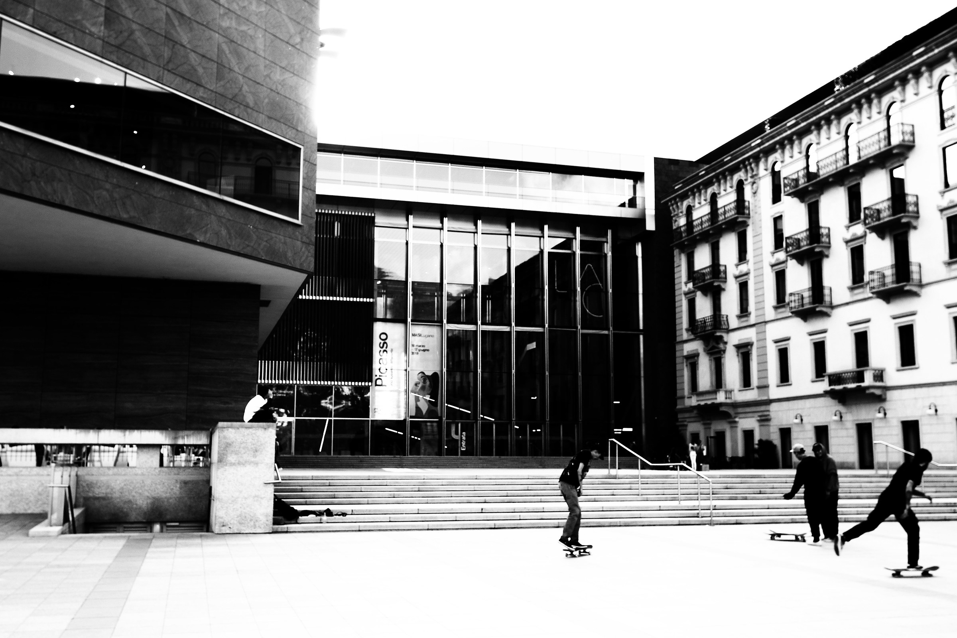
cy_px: 319
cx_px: 478
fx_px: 957
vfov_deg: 36.9
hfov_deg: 53.1
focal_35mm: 36
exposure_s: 1/125
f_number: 7.1
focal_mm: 24
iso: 100
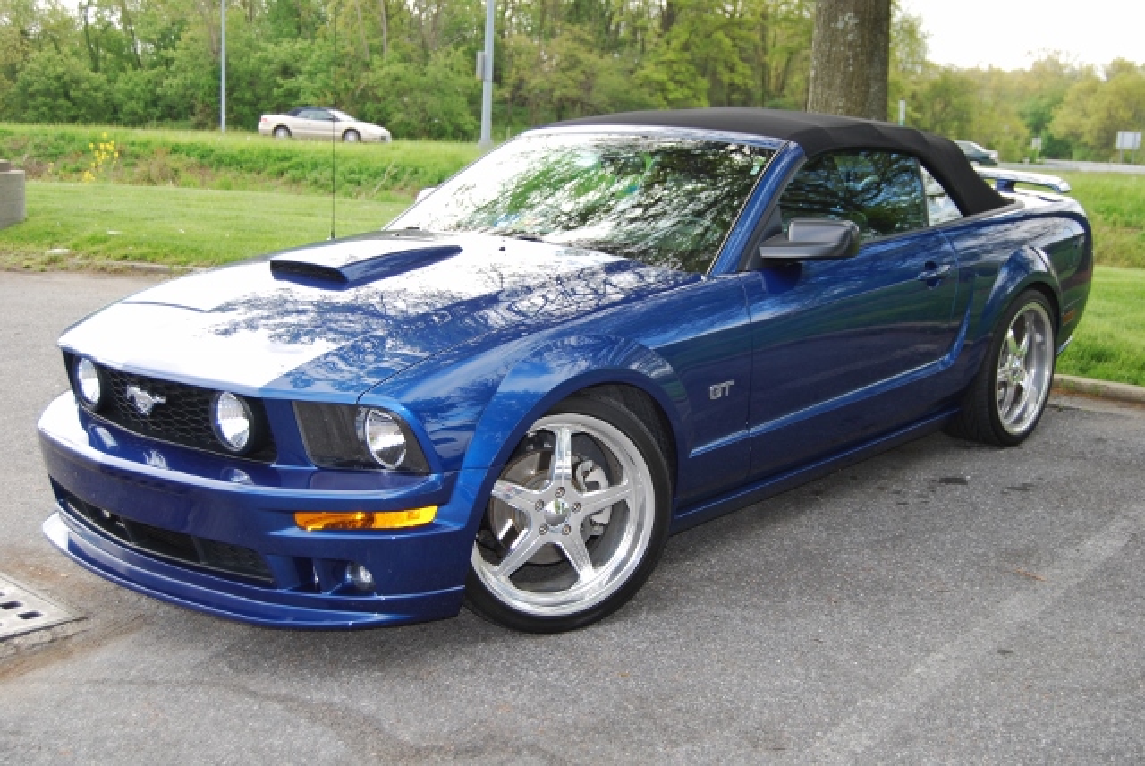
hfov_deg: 43.6
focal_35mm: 45
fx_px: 1433
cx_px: 572
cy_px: 383
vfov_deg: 29.9
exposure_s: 1/125
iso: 140
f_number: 4.2
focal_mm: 30
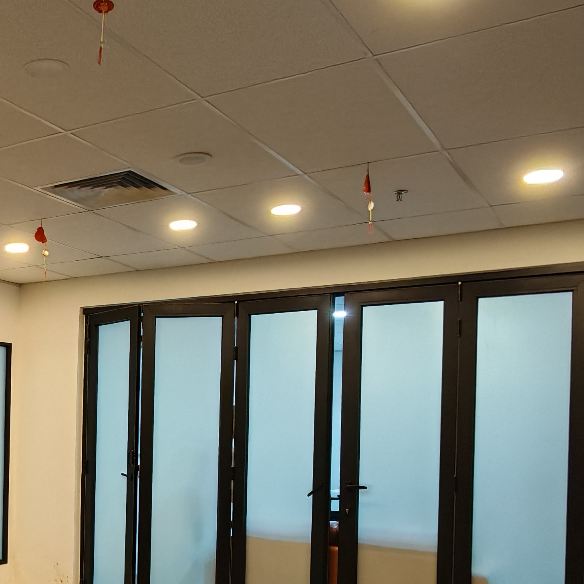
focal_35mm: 44
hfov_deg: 33.5
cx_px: -56
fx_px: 840
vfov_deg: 37.3
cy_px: 443
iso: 320
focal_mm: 1.82
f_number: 2
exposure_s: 1/33
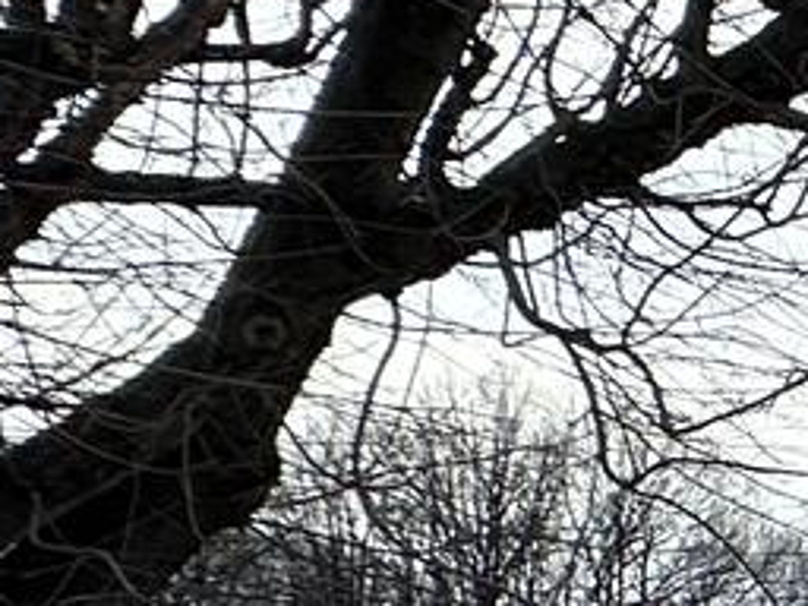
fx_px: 2614
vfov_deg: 12.4
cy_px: 969
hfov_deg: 9.8
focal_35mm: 112
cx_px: 2752
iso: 50
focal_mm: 2.22
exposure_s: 1/1401
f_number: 2.2
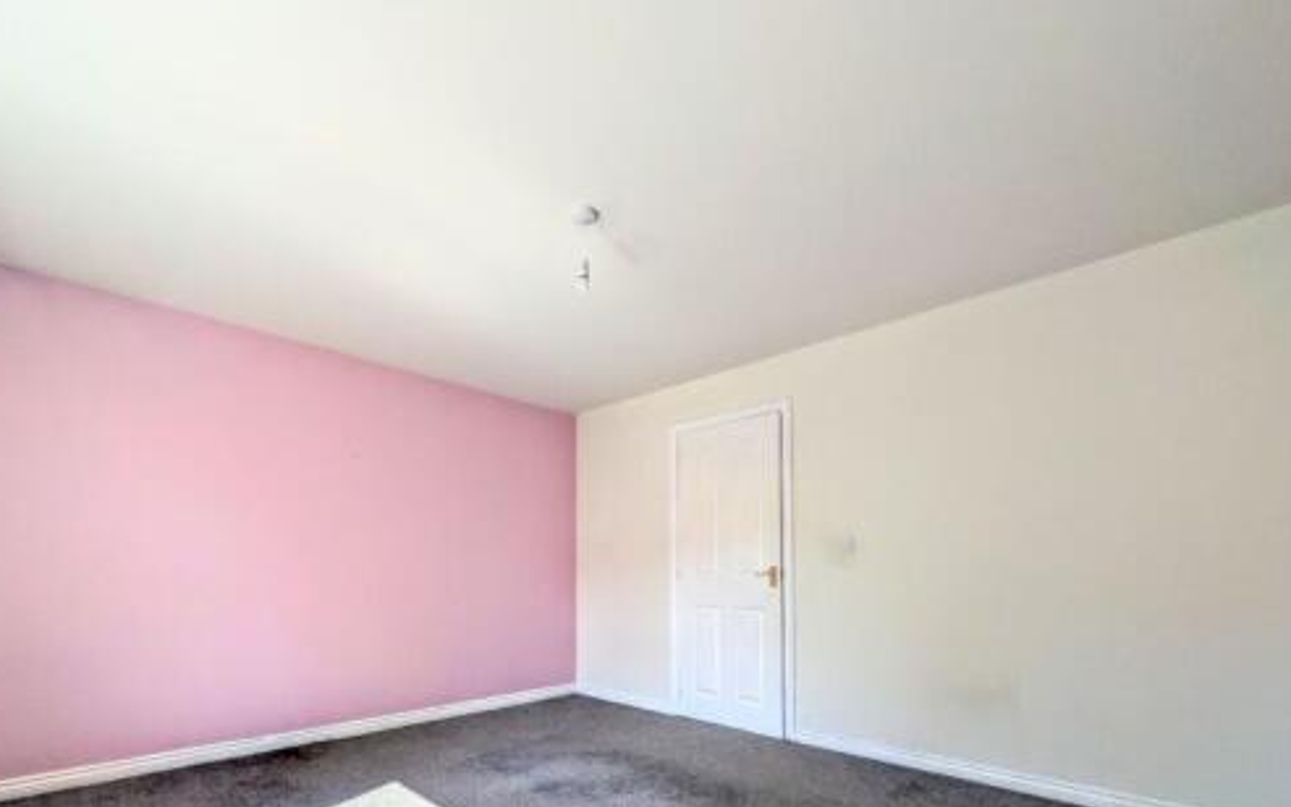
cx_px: 555
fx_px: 528
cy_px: 549
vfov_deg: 72.2
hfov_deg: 100.8
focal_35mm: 15
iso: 52
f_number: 1.7
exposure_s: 1/498
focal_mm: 2.02
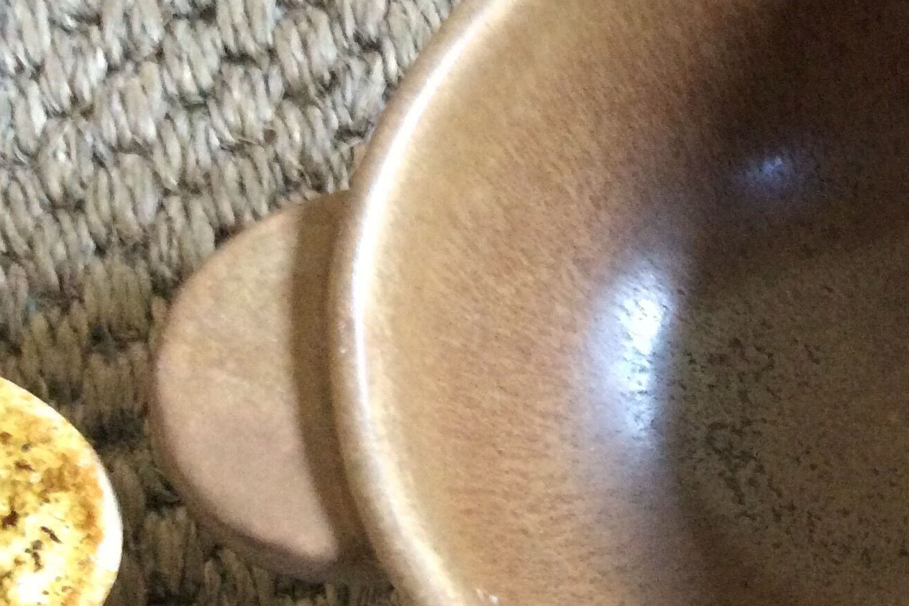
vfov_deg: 20.6
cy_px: 290
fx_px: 1666
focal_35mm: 66
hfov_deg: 28.8
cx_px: 884
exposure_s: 1/17
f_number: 2.4
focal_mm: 3.3
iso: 320
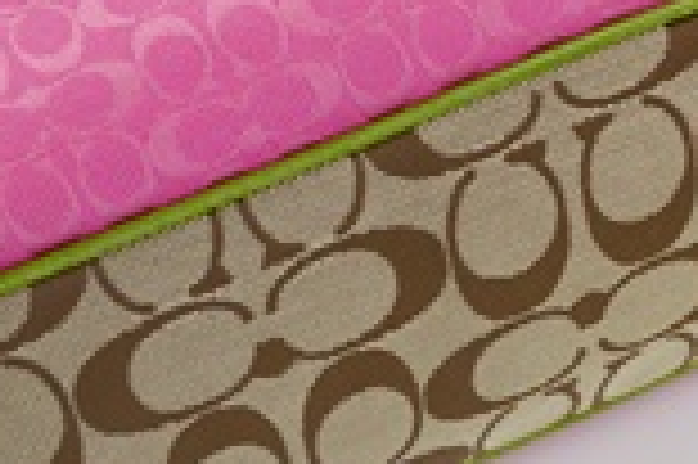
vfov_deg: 10.7
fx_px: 2479
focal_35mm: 128
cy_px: 198
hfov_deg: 16.0
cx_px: 482
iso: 200
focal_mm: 22
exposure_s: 1/125
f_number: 5.6
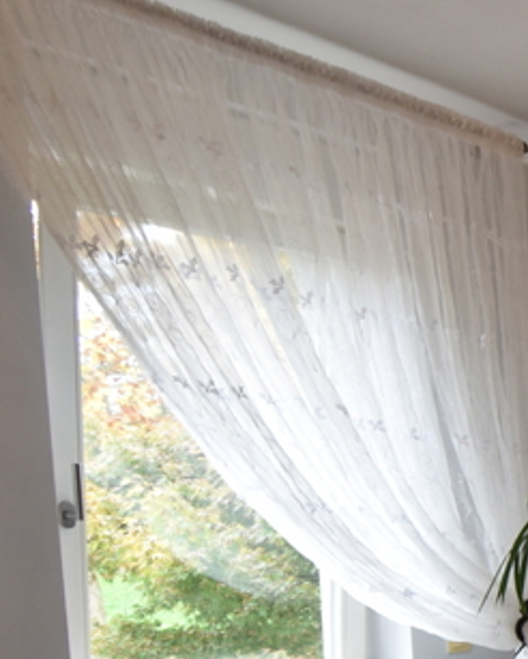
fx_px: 1073
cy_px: 665
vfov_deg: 31.5
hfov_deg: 19.6
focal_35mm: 55
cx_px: 977
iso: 250
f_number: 4.5
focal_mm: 10
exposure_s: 1/30
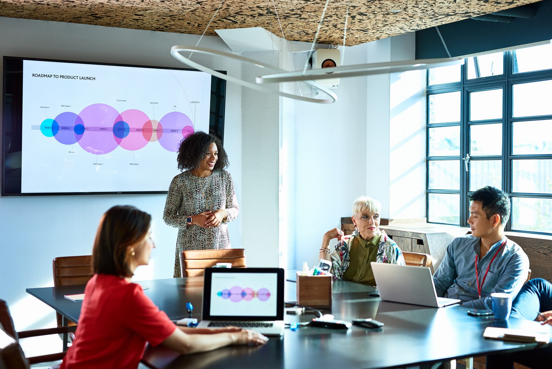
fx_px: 767
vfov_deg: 27.0
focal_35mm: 50
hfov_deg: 39.6
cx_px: 276
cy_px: 184
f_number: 2.8
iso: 640
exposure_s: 1/320
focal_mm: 50
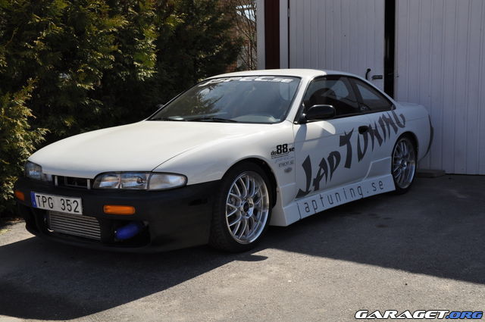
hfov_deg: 41.2
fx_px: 646
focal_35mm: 48
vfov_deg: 28.0
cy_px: 161
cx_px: 242
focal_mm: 32
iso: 320
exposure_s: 1/500
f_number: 11
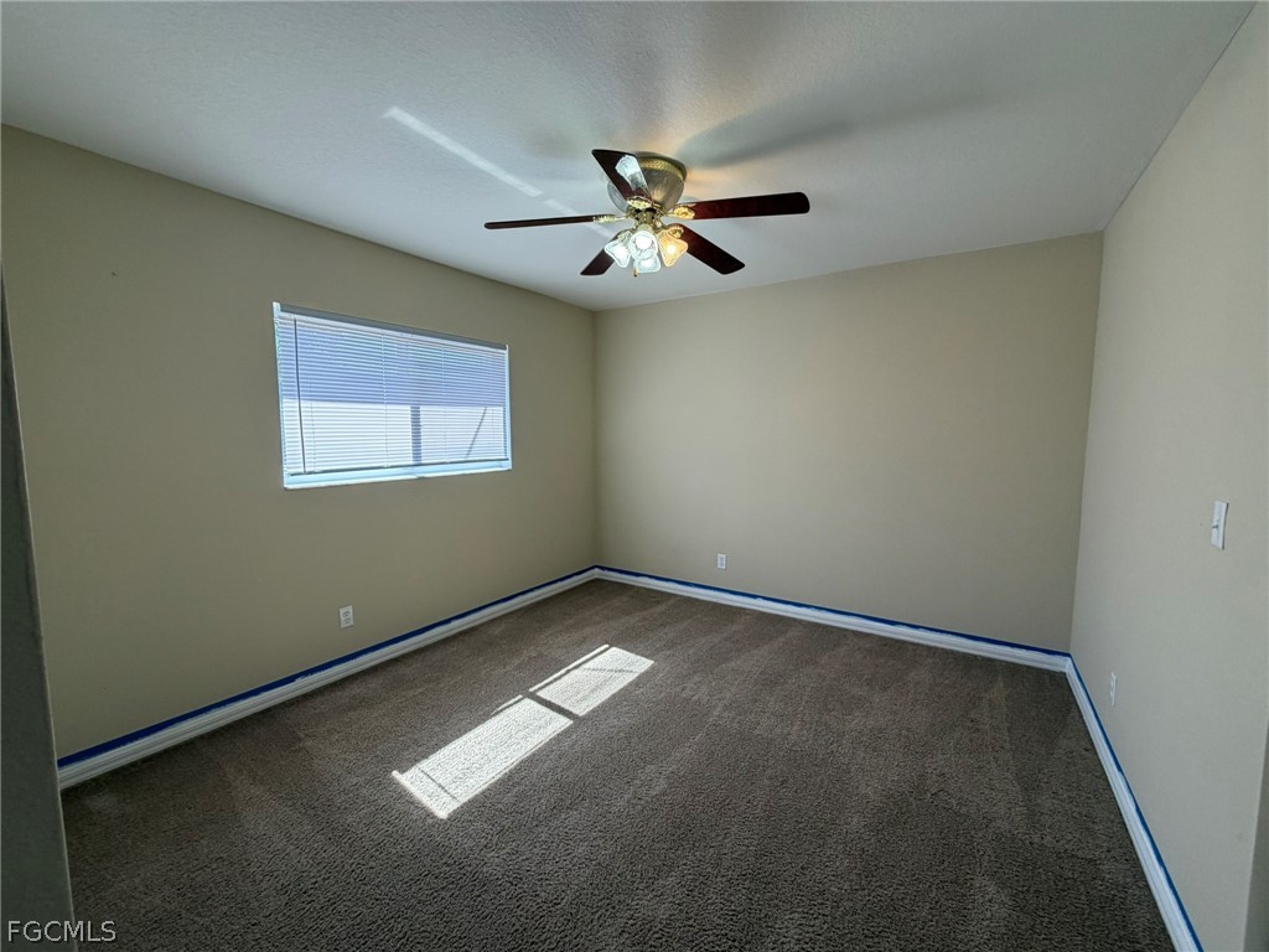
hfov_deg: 102.1
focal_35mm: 14
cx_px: 634
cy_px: 476
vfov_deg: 85.7
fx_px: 513
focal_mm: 2.22
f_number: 2.2
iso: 80
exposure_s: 1/120
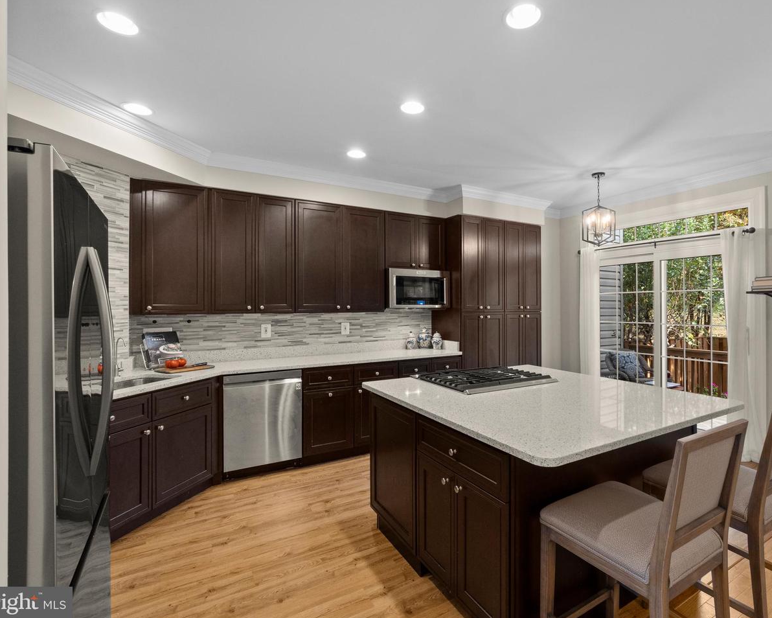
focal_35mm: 17
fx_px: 388
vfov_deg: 77.0
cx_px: 438
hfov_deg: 89.1
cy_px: 309
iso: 800
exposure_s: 1/3
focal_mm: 10
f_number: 9
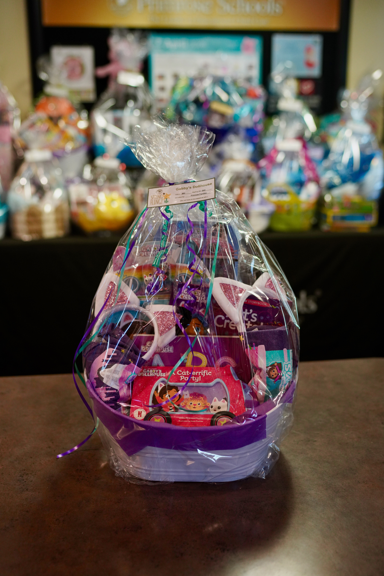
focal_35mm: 35
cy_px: 288
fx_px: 560
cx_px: 192
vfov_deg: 54.4
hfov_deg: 37.9
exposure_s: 1/160
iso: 1600
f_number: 2
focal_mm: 35
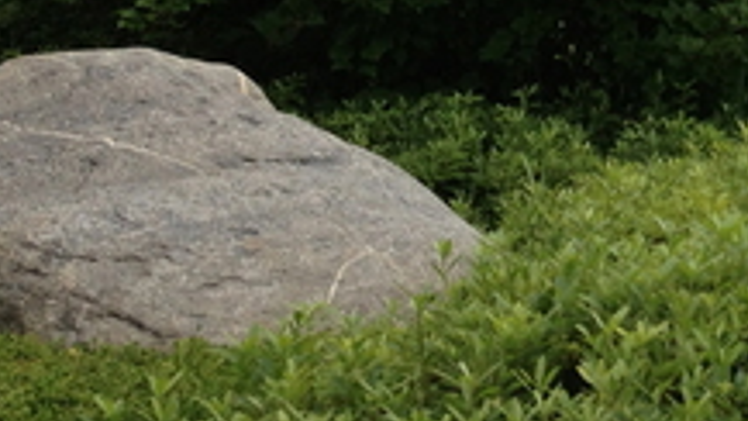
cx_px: 989
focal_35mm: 123
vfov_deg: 9.5
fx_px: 2439
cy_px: -274
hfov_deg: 16.4
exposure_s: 1/1200
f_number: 2.4
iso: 50
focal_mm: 4.28
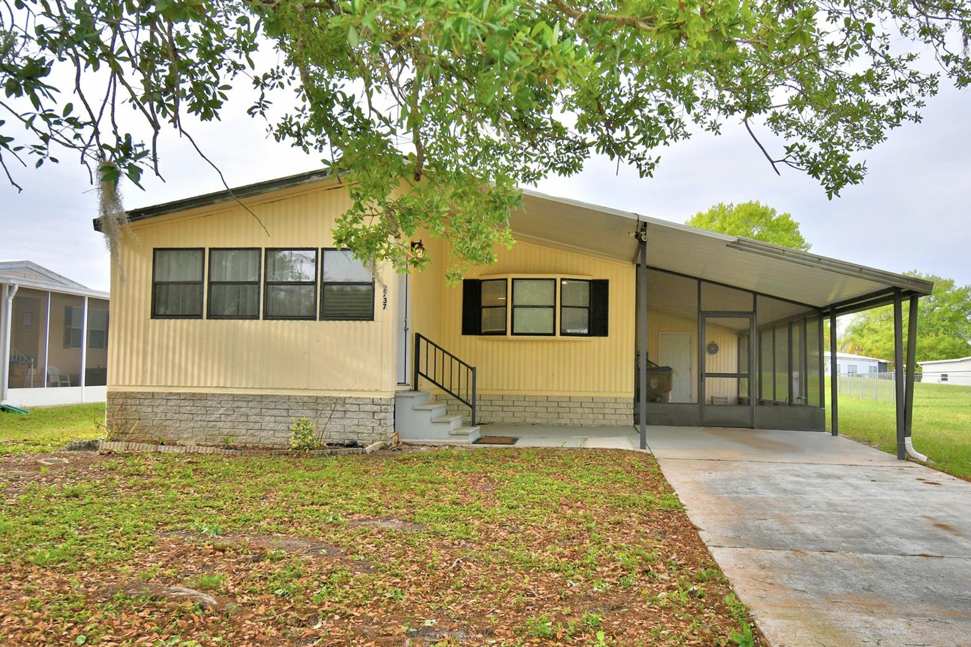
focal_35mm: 31
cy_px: 332
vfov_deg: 42.3
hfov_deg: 60.3
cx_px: 496
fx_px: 836
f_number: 6.3
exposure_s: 1/250
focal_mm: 20
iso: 200
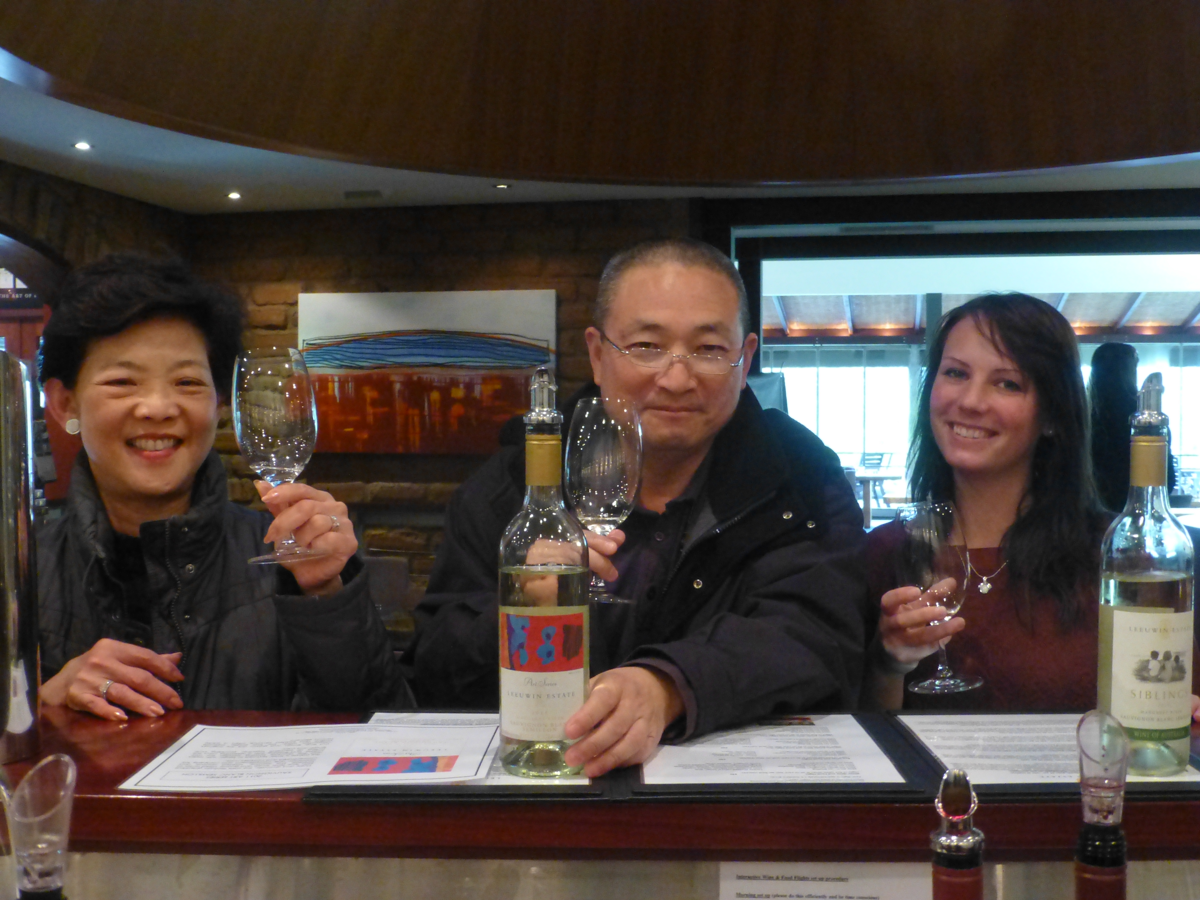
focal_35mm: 41
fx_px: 1421
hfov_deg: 45.8
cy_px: 450
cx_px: 600
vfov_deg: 35.1
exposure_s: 1/15
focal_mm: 7.4
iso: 1000
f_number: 3.9
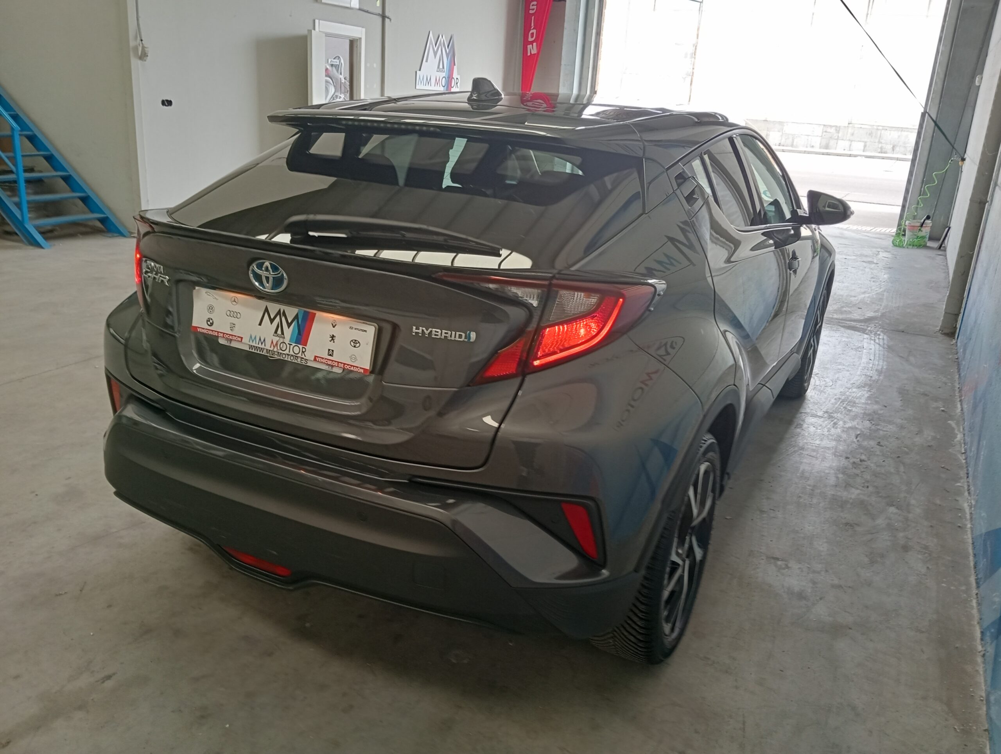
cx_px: 500
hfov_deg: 63.4
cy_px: 377
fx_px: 811
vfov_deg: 49.9
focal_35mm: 28
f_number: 1.8
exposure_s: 1/33.3
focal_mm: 3.98
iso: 106
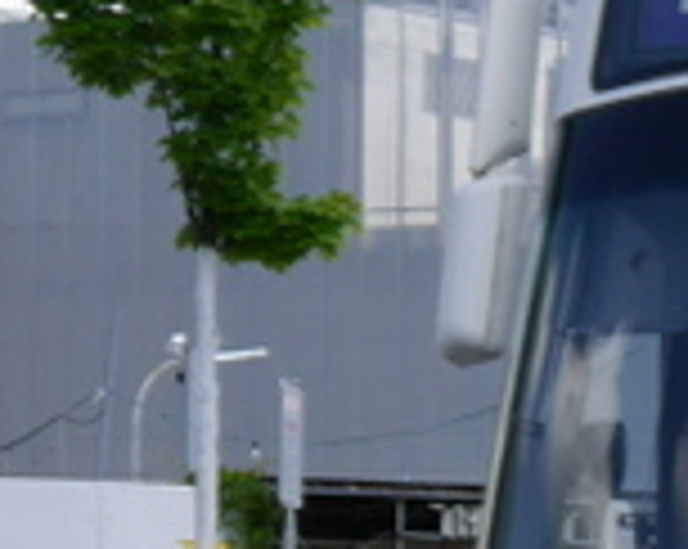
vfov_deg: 6.7
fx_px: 4677
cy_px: 508
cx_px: 1623
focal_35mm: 230
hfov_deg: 7.8
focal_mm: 18
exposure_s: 1/1000
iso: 160
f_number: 4
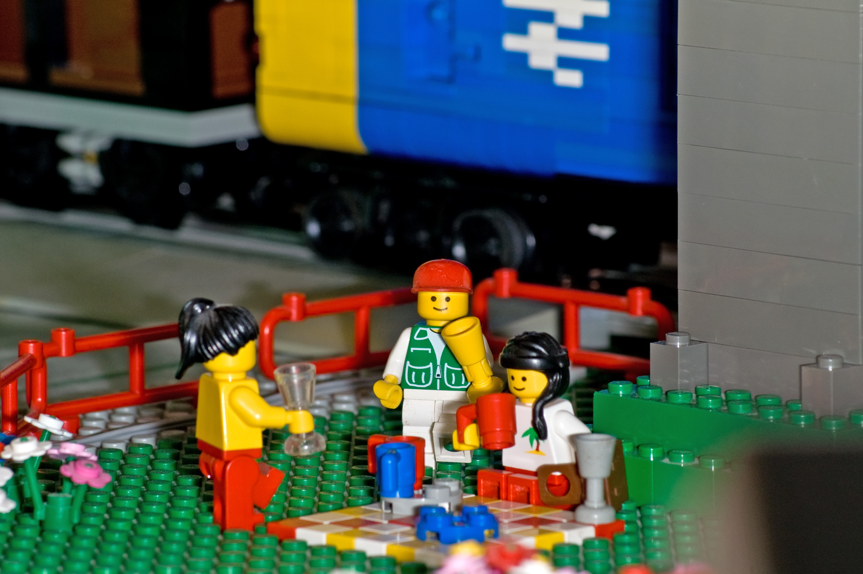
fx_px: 5748
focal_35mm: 240
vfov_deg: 5.7
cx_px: 432
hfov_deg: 8.6
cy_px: 287
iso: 100
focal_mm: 160
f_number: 11
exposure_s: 1/90
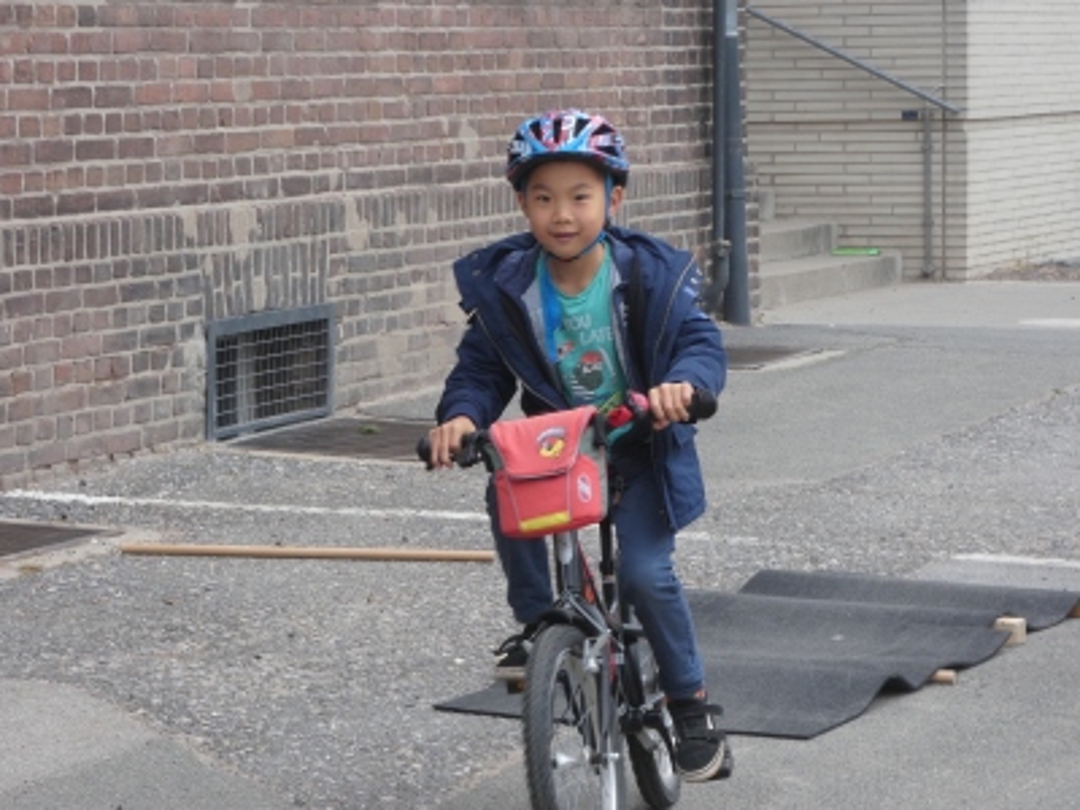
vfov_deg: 10.5
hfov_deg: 14.0
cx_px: 540
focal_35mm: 141
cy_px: 405
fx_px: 4399
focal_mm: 25.2
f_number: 5.3
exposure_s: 1/125
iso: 100
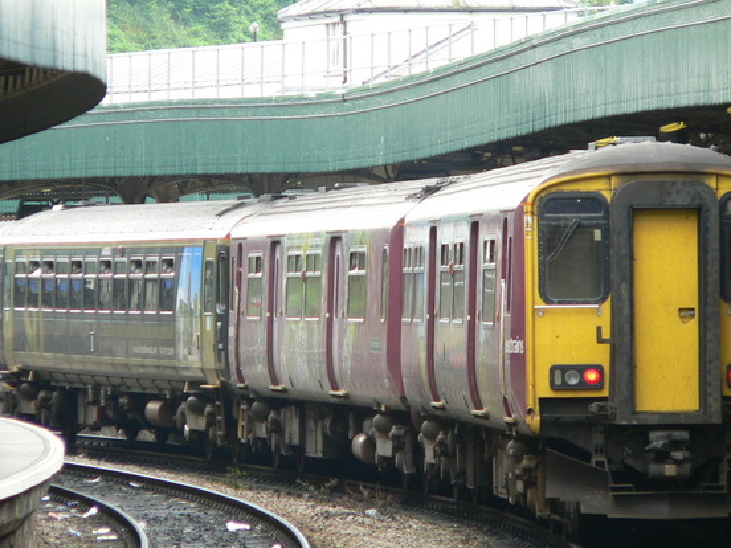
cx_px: 384
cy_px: 274
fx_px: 8933
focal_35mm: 423
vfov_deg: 3.5
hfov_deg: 4.7
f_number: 3.3
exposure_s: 1/100
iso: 80
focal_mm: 60.7
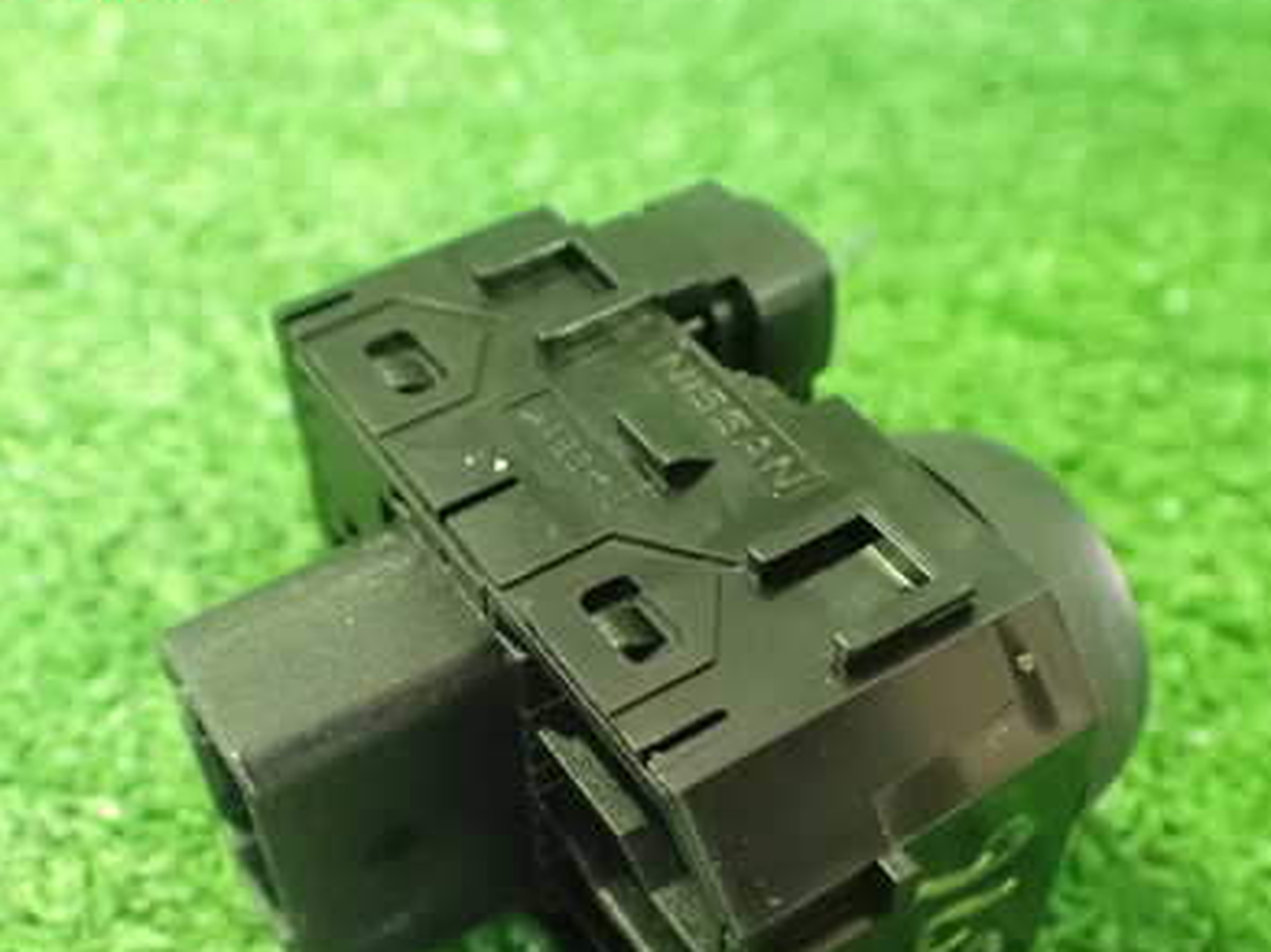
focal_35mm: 46
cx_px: 605
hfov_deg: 41.2
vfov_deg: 31.2
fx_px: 1688
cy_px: 656
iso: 1600
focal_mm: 5.4
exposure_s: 1/20
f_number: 2.3
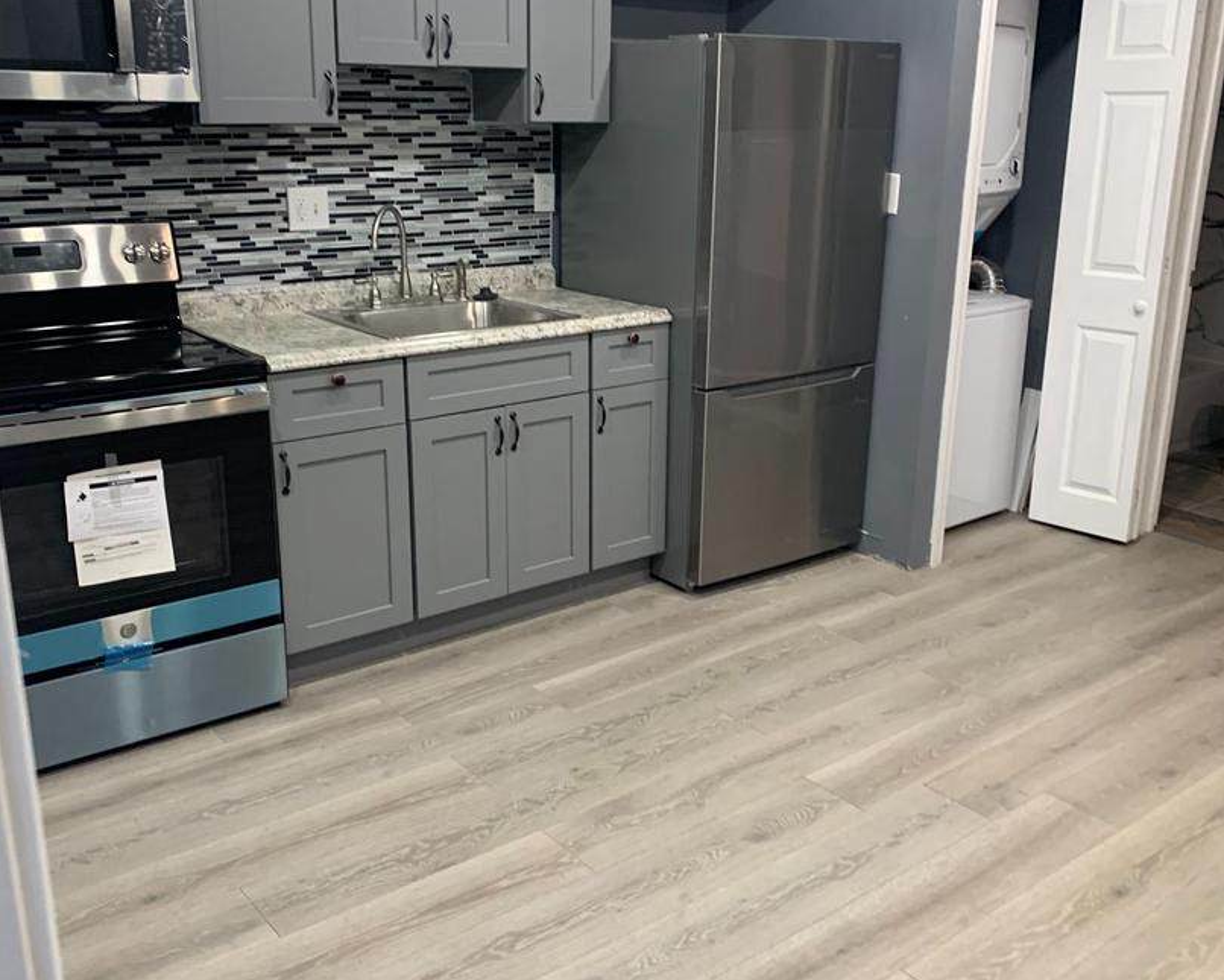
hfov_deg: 52.8
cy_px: 491
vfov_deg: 43.4
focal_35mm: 34
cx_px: 614
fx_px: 1232
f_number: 1.8
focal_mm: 4.25
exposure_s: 1/60
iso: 160
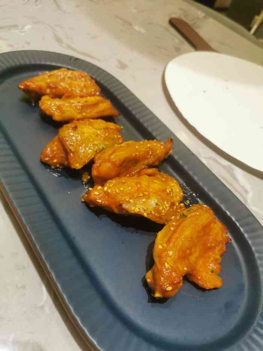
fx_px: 273
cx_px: 132
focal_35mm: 27
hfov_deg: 51.4
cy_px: 176
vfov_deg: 65.3
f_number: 1.8
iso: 160
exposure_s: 1/50
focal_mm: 5.58
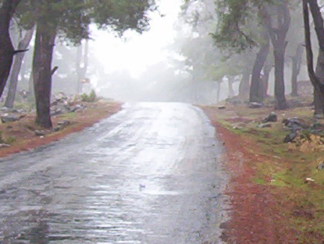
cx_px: 504
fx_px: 1585
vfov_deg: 8.8
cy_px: 33
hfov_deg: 11.2
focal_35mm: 169
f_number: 2.73
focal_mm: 5.77
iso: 100
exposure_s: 1/61.8
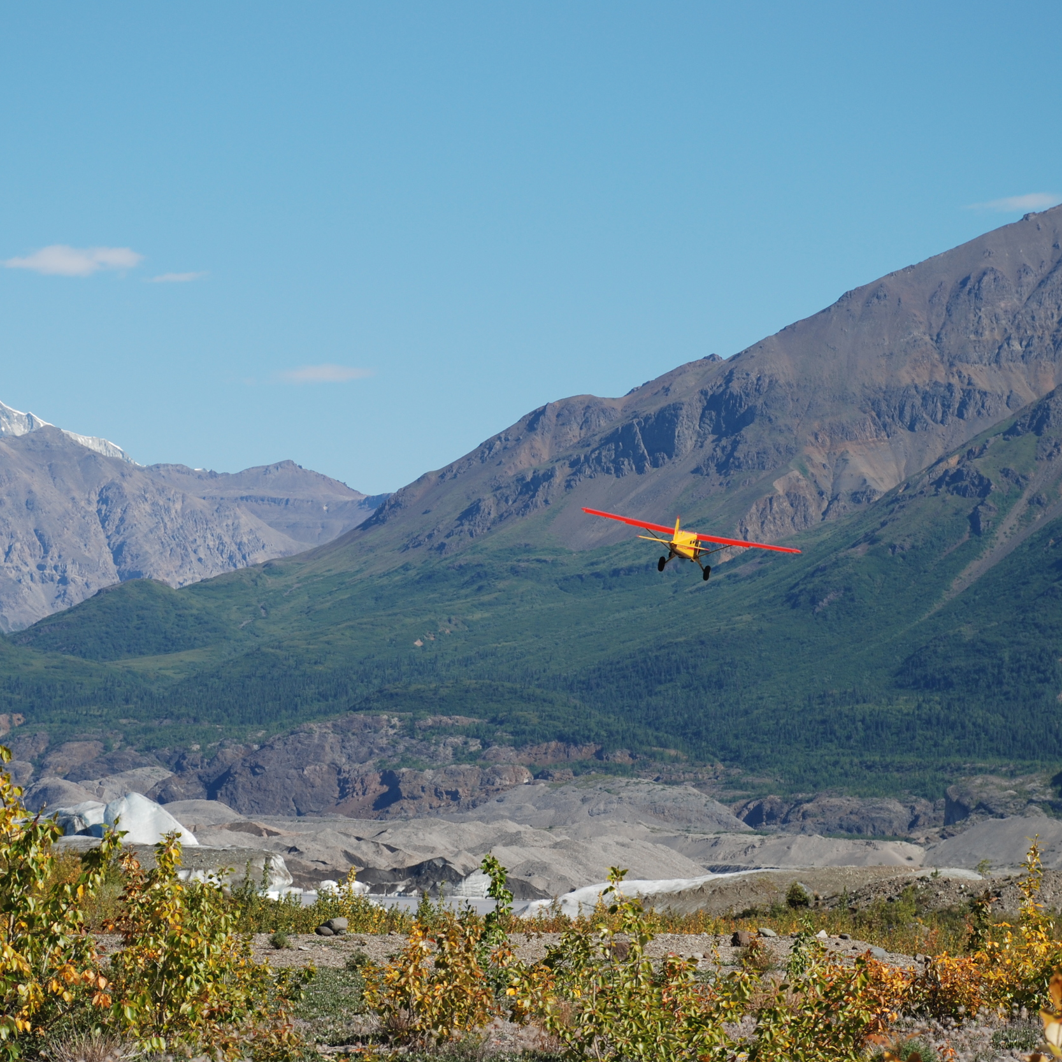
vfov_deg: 13.0
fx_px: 4651
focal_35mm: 134
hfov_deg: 13.0
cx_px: 484
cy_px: 529
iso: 125
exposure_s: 1/500
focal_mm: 70
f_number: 5.6
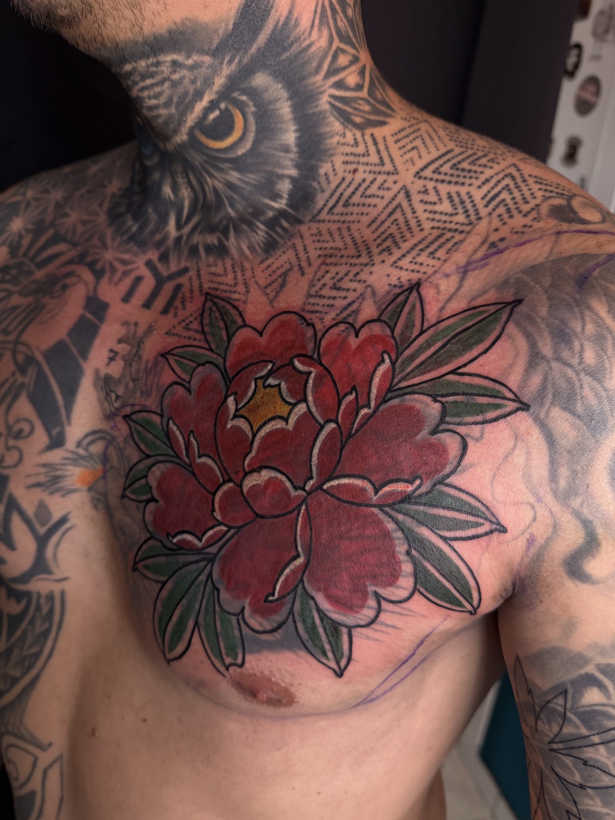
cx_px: 308
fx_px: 569
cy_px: 410
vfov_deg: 71.6
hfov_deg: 56.8
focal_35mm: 24
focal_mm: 6.76
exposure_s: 1/60
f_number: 1.78
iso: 400
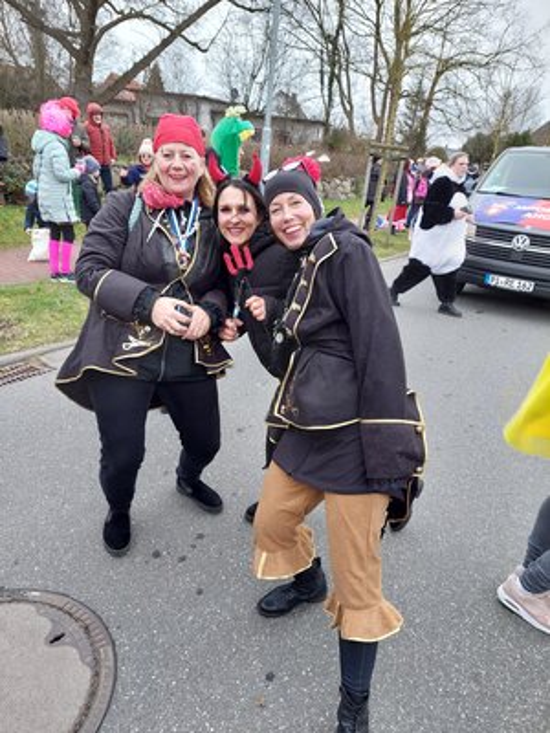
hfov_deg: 54.9
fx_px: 530
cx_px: 275
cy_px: 366
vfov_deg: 69.4
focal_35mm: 25
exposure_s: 1/60
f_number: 1.8
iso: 80
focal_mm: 5.23
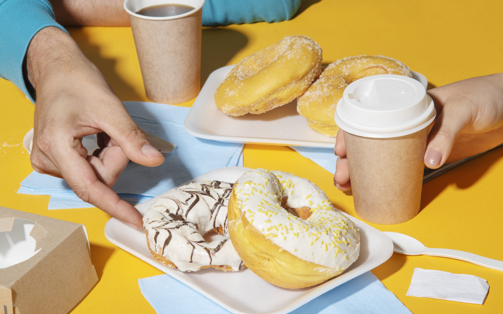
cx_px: 252
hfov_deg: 17.0
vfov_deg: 10.7
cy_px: 160
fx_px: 1686
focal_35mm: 123
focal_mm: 120
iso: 100
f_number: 18
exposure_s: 1/160
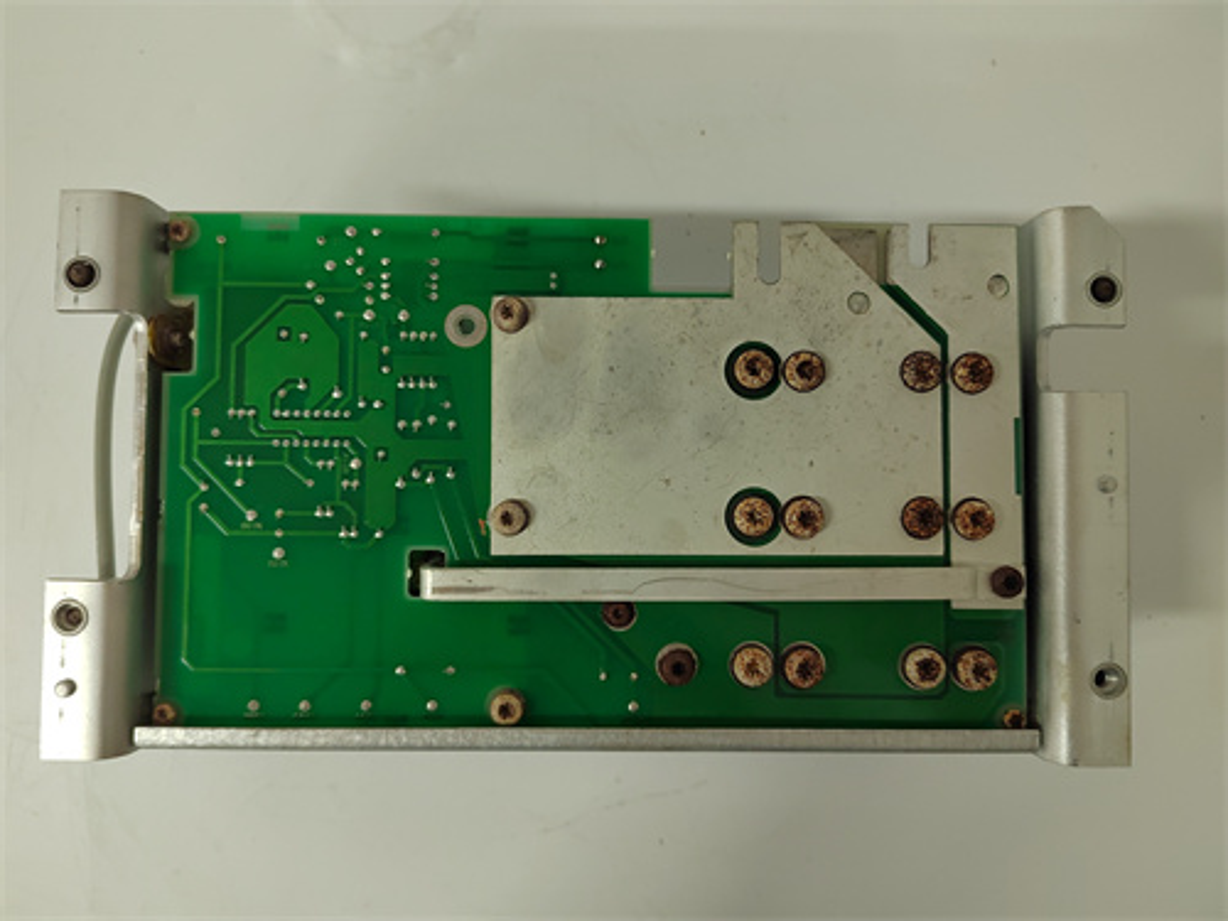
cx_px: 614
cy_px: 460
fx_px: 816
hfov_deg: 73.9
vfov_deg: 58.9
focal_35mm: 23
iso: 2288
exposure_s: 1/120
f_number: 1.9
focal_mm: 5.52
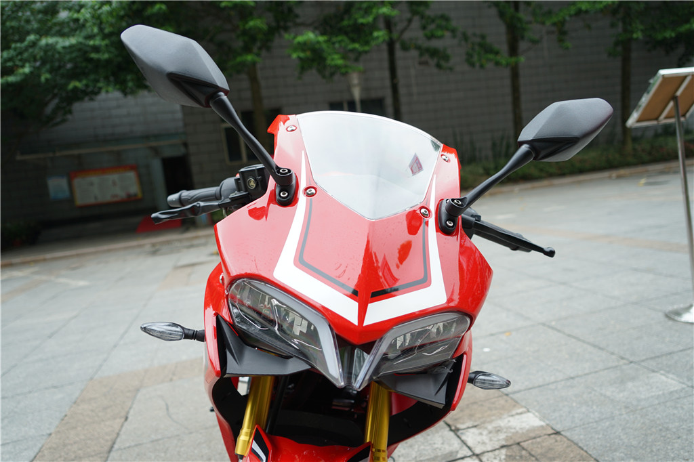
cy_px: 231
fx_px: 462
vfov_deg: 53.1
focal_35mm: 24
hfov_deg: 73.8
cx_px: 347
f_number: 3.5
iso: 100
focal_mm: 24
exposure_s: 1/100
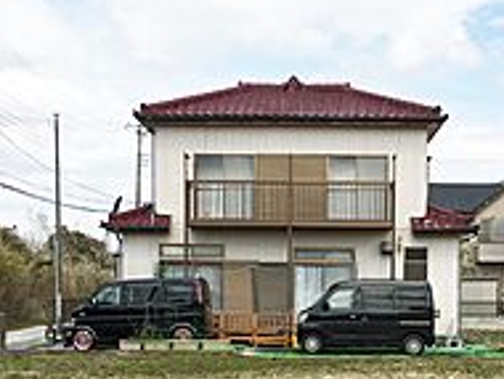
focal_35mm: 61
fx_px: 889
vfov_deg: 23.4
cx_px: 318
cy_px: 342
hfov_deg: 31.5
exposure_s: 1/1709
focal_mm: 4.15
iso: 25
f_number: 2.2
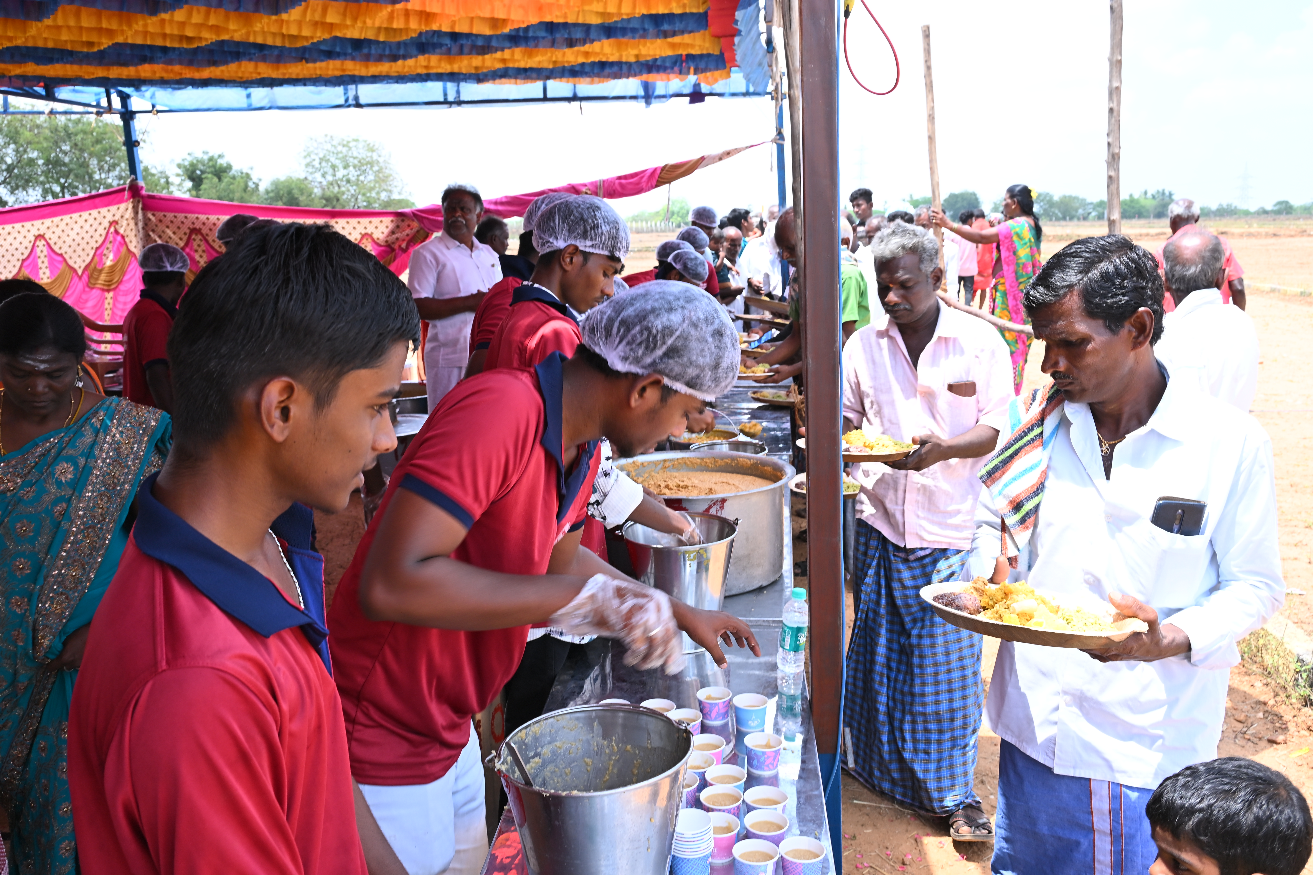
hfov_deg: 60.3
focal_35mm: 31
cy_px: 438
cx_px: 656
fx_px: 1131
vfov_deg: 42.3
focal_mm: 31
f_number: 10
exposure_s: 1/125
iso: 320
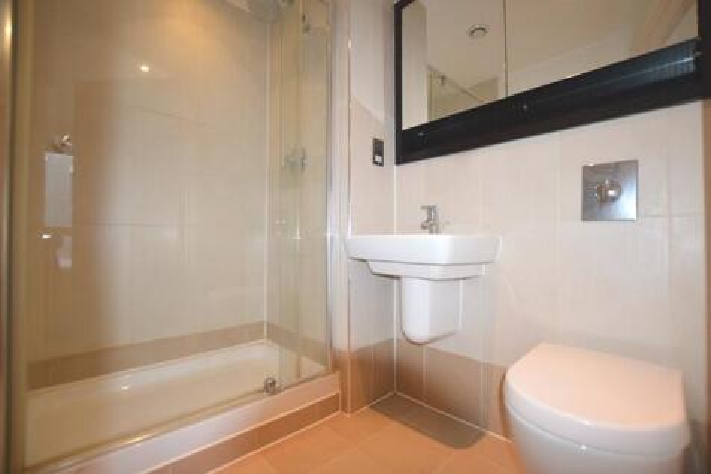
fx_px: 296
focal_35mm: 15
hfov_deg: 100.4
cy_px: 237
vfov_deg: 77.3
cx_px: 356
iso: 720
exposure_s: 1/60
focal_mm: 10
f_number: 3.5
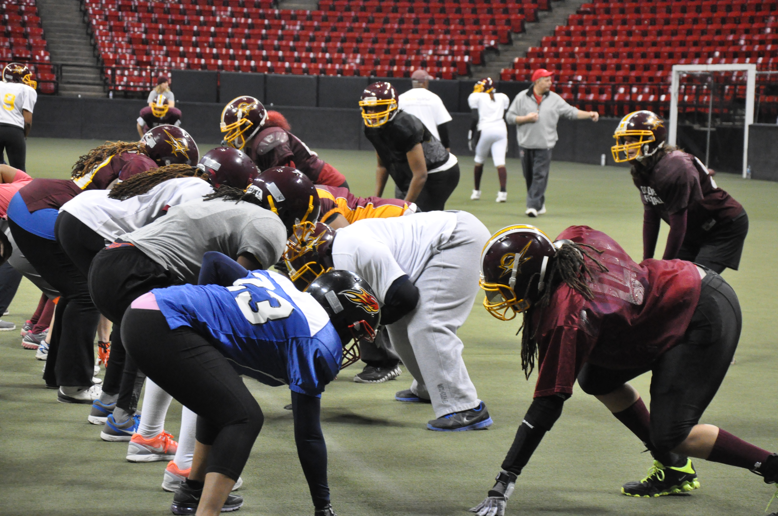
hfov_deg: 19.5
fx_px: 2266
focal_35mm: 105
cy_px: 258
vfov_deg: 13.0
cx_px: 389
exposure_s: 1/50
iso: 3200
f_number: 5.6
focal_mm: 70
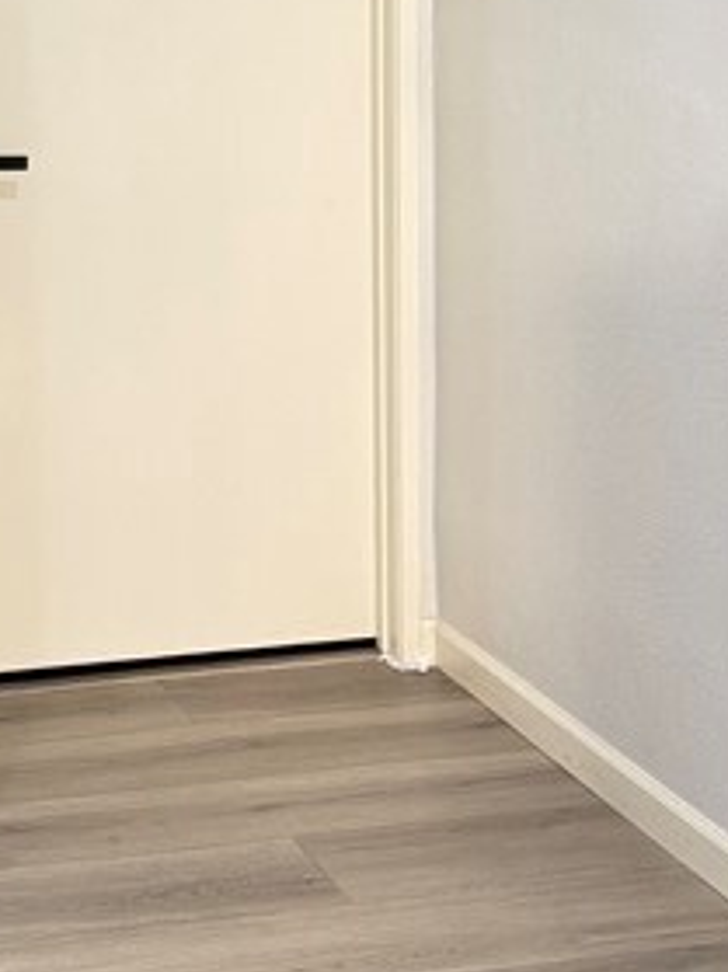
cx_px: -87
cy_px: 59
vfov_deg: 21.7
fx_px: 2469
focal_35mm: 88
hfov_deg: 16.2
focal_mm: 6.76
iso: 200
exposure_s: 1/60
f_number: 1.78
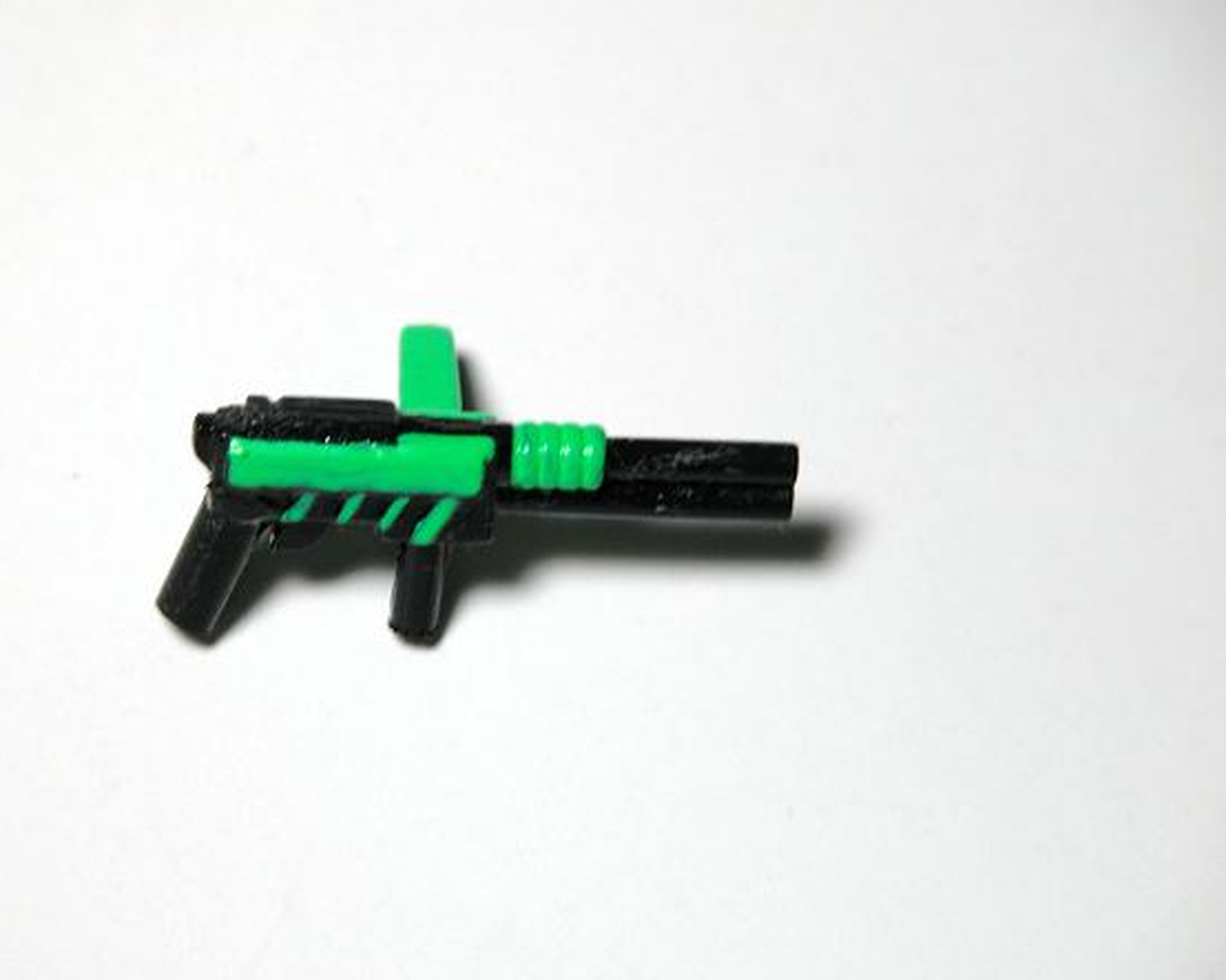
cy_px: 504
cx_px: 533
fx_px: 9904
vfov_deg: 5.7
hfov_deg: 7.1
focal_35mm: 273
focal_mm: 61.5
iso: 100
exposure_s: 1/82.6
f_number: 4.2
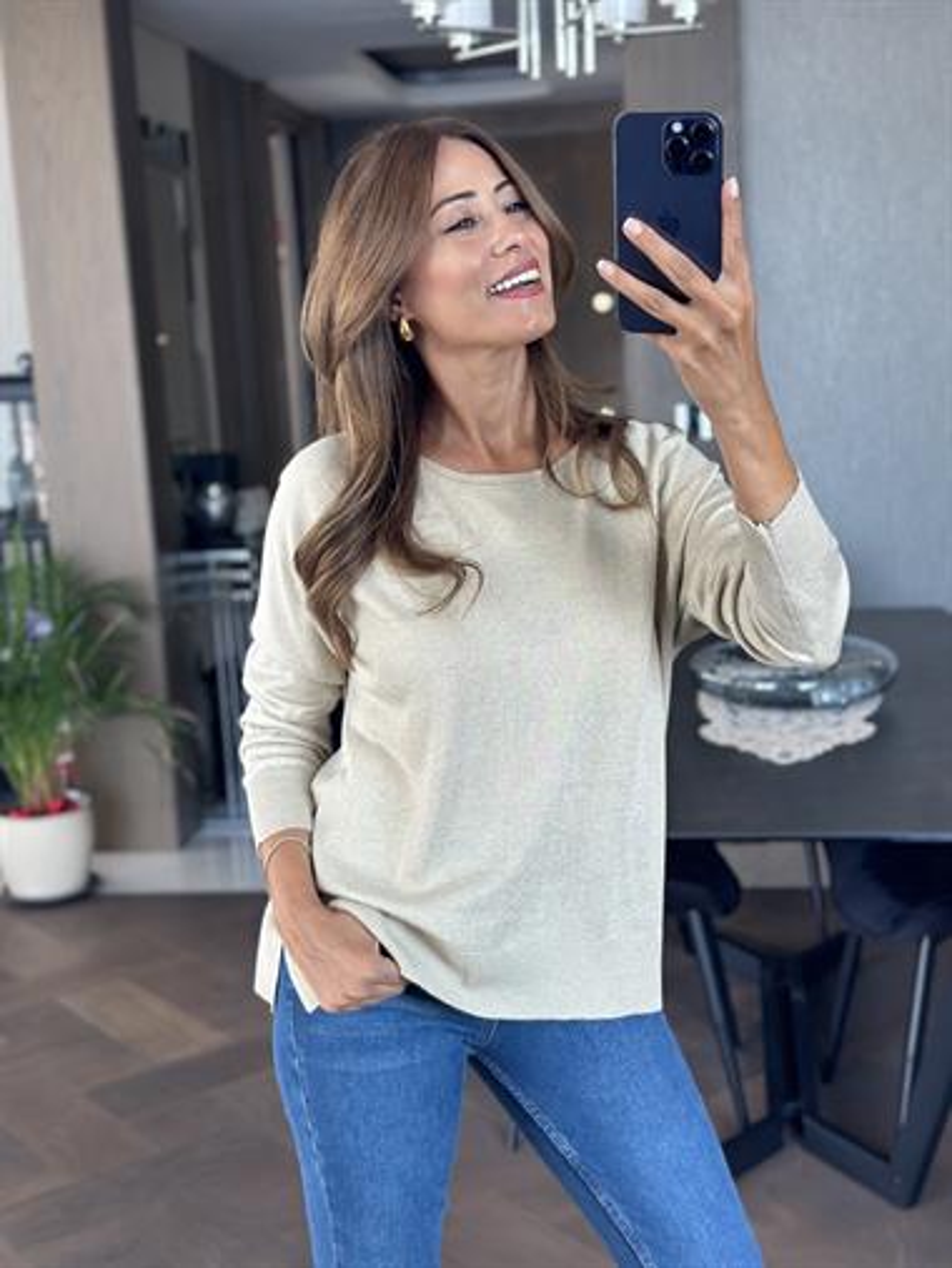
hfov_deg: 30.3
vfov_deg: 39.6
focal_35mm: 48
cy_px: 634
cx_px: 476
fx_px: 1759
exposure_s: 1/108
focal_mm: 6.86
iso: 125
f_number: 1.78
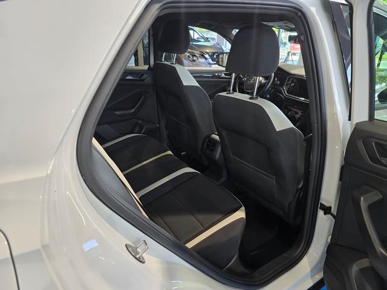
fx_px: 257
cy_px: 145
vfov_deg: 58.9
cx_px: 194
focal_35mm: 23
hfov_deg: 73.9
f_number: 1.7
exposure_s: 1/100
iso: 80
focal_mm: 6.3
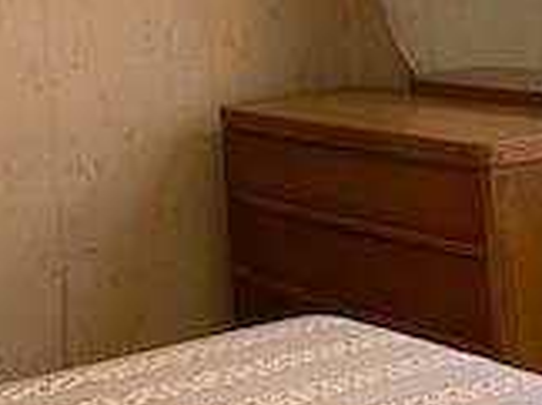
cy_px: 20
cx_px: 231
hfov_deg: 19.1
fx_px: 1610
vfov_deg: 14.2
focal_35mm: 103
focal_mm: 4.25
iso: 125
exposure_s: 1/60
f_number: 1.8
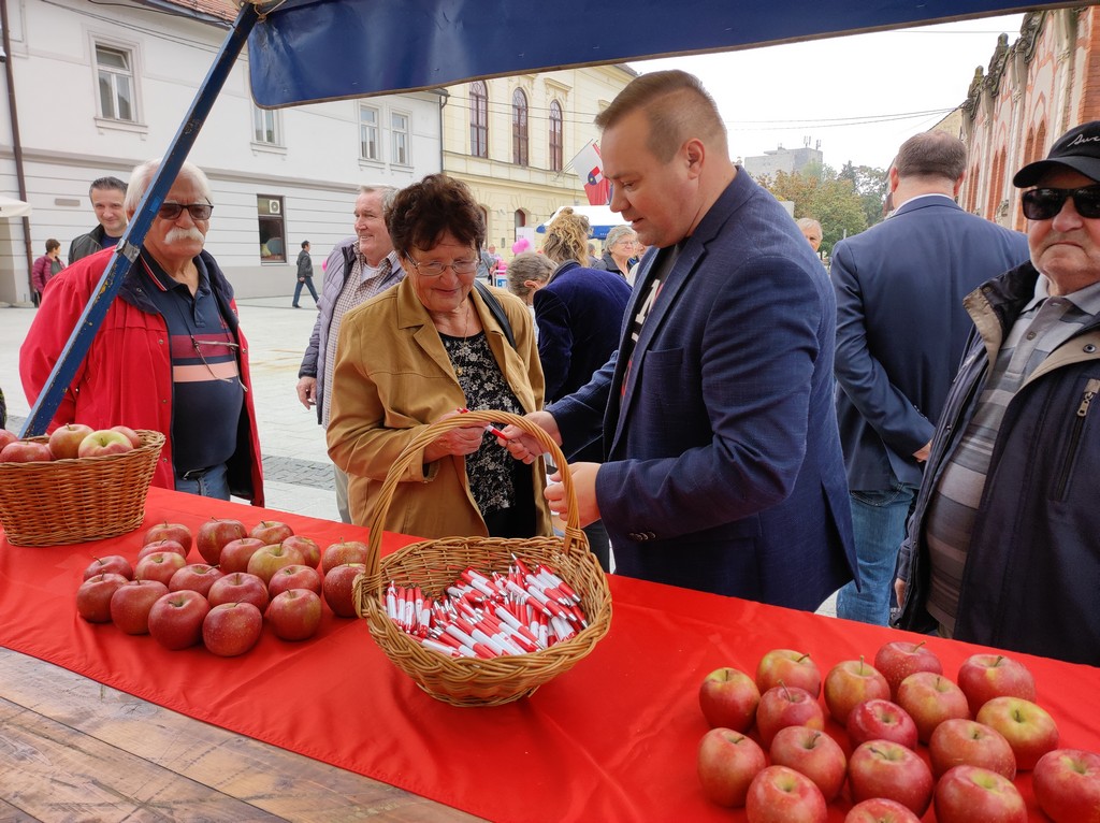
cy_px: 412
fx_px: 794
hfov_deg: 69.4
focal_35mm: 25
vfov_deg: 54.8
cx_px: 550
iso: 50
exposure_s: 1/157
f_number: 1.79
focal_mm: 4.7
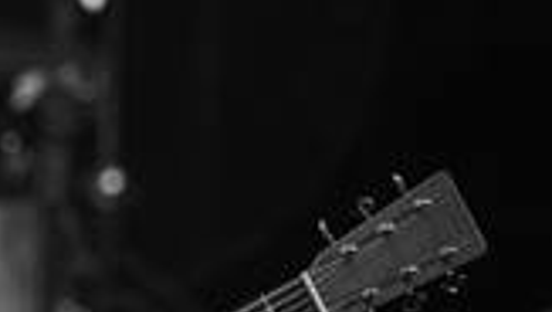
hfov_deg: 1.6
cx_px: -179
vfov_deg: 0.9
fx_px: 20289
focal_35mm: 1385
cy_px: 287
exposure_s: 1/400
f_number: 2.8
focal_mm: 300
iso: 2000
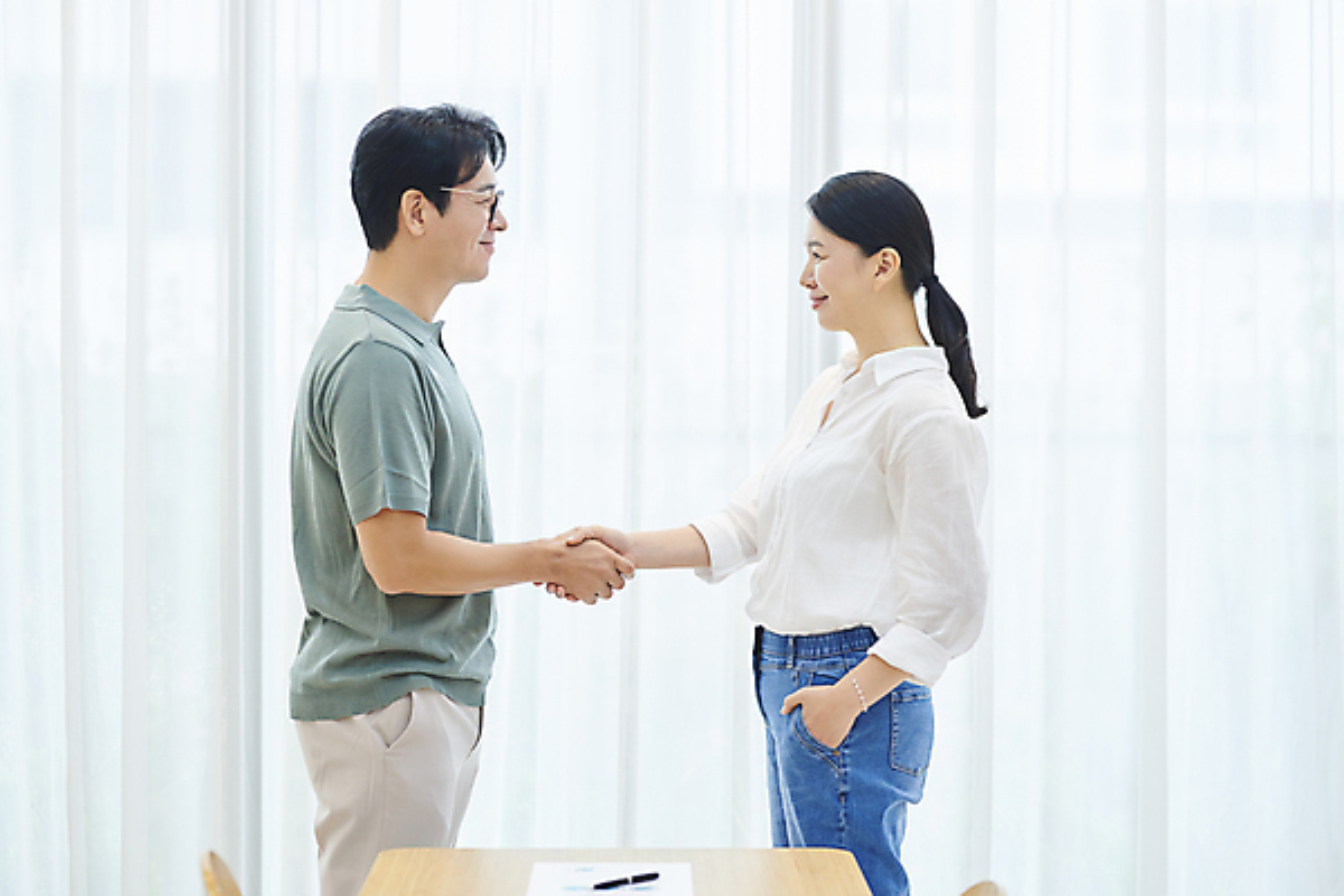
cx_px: 672
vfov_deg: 16.1
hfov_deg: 23.9
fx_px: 3173
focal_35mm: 85
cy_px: 448
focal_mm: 85
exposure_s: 1/320
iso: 500
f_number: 2.2
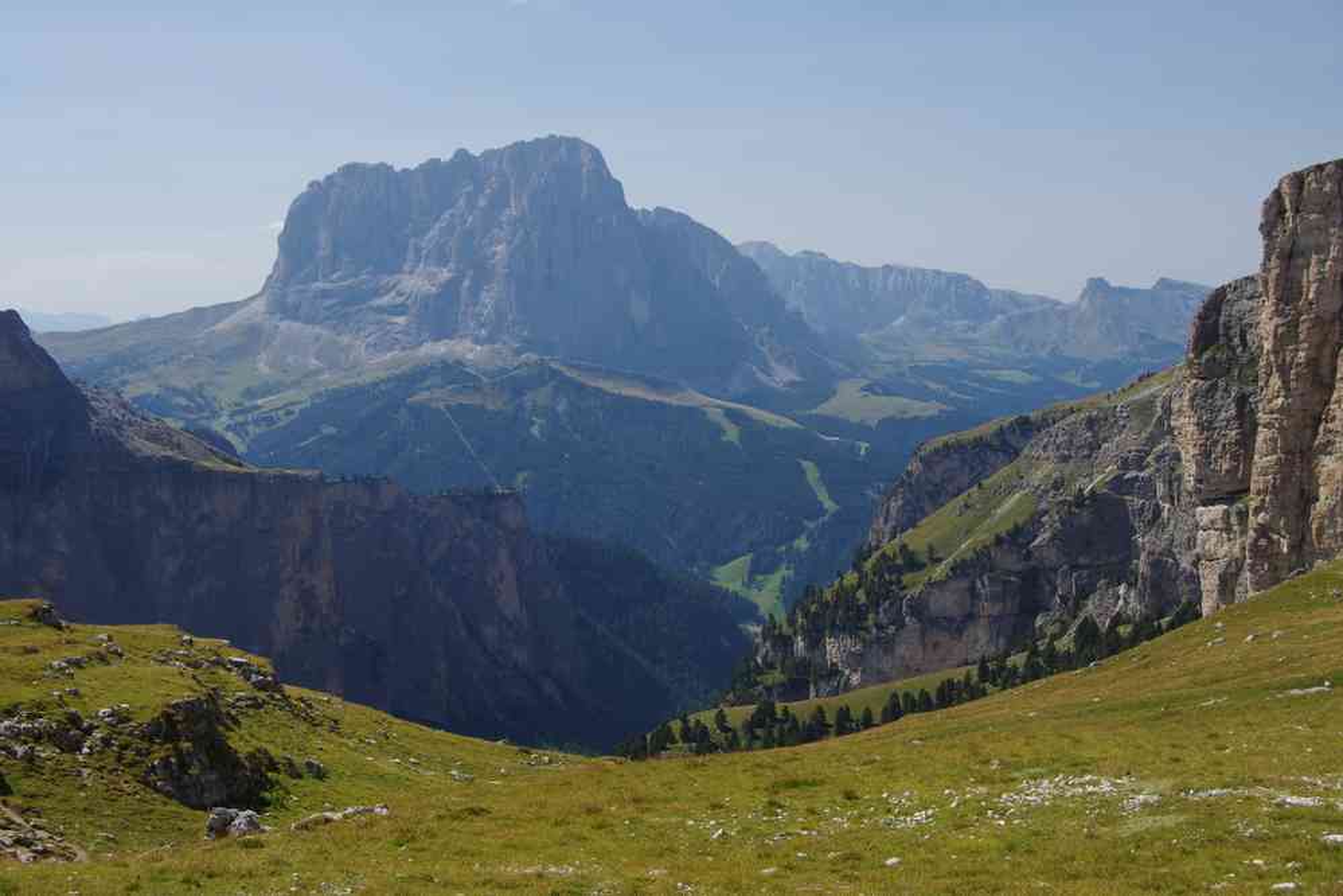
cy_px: 448
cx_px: 672
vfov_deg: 23.3
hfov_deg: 34.4
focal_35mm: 58
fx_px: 2171
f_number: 6.3
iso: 200
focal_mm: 38.8
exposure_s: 1/200
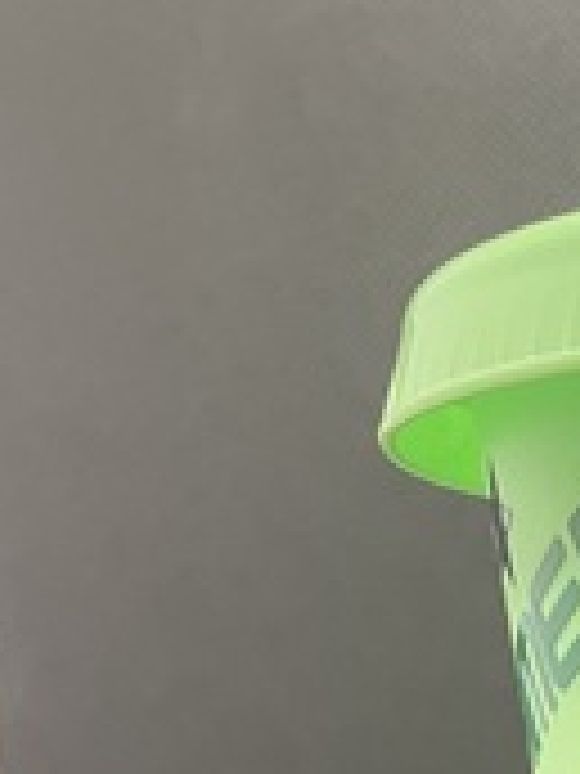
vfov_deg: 17.5
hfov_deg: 13.6
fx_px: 2167
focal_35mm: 97
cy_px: 1264
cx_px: 1066
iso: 500
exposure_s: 1/50
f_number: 1.6
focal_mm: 4.2
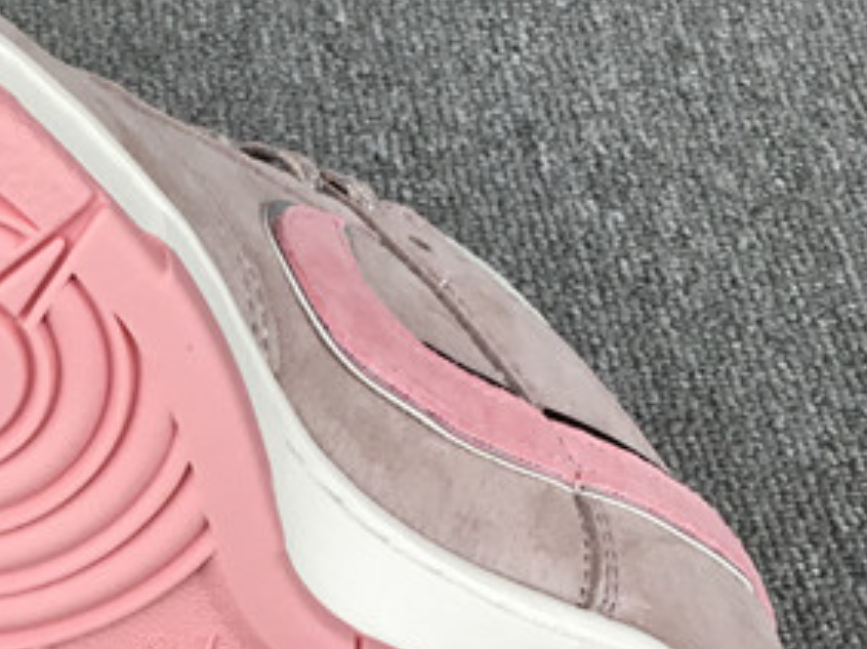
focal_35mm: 99
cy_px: 491
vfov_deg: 14.9
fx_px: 2477
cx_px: -129
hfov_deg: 18.9
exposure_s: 1/100
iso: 32
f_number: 2.4
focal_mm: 3.3
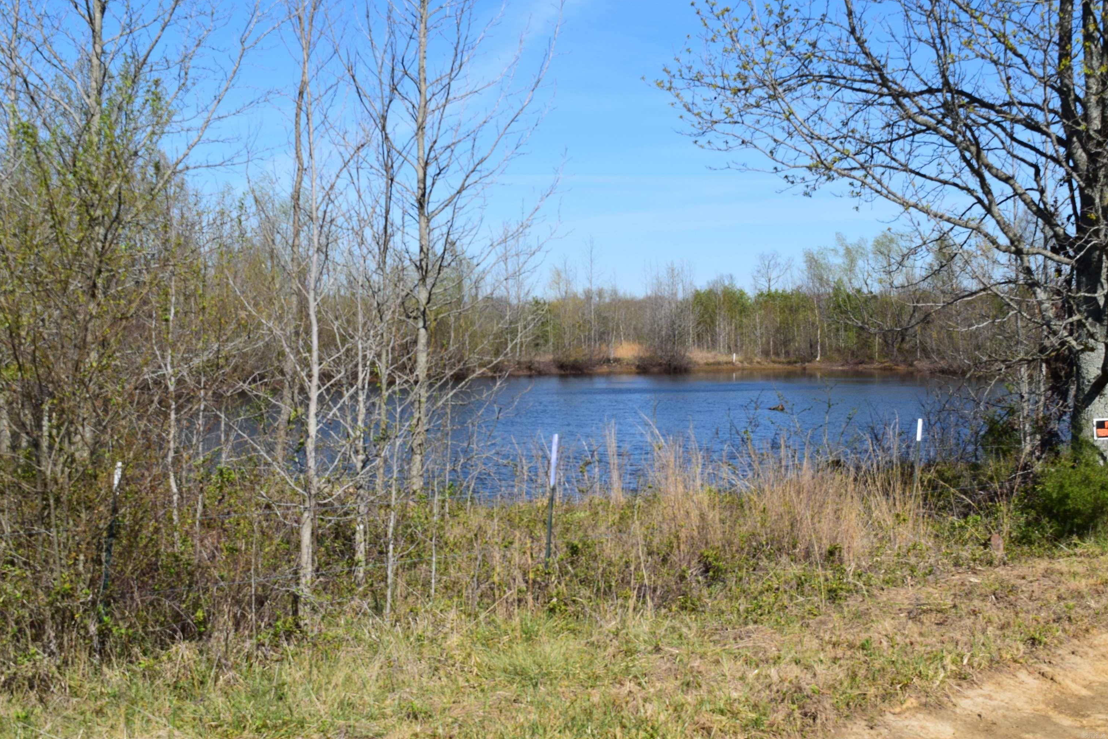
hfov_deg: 41.5
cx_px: 552
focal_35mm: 48
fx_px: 1462
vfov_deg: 28.3
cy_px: 362
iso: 320
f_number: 11
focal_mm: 31
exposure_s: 1/500
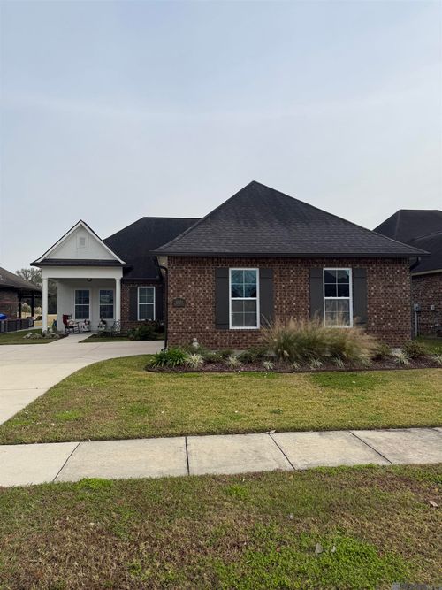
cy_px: 295
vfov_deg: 71.6
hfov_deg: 56.8
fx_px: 409
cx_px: 221
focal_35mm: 24
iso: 80
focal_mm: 6.76
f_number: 1.78
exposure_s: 1/4167
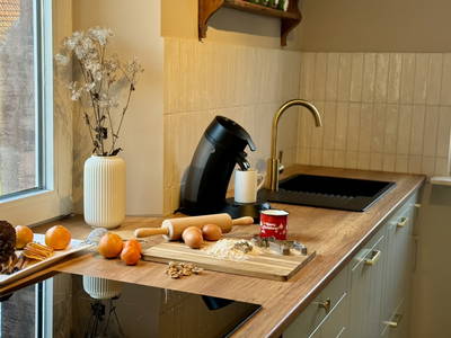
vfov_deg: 30.3
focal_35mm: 48
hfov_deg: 39.7
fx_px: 625
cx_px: 226
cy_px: 169
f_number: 1.78
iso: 100
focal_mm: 6.76
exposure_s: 1/110
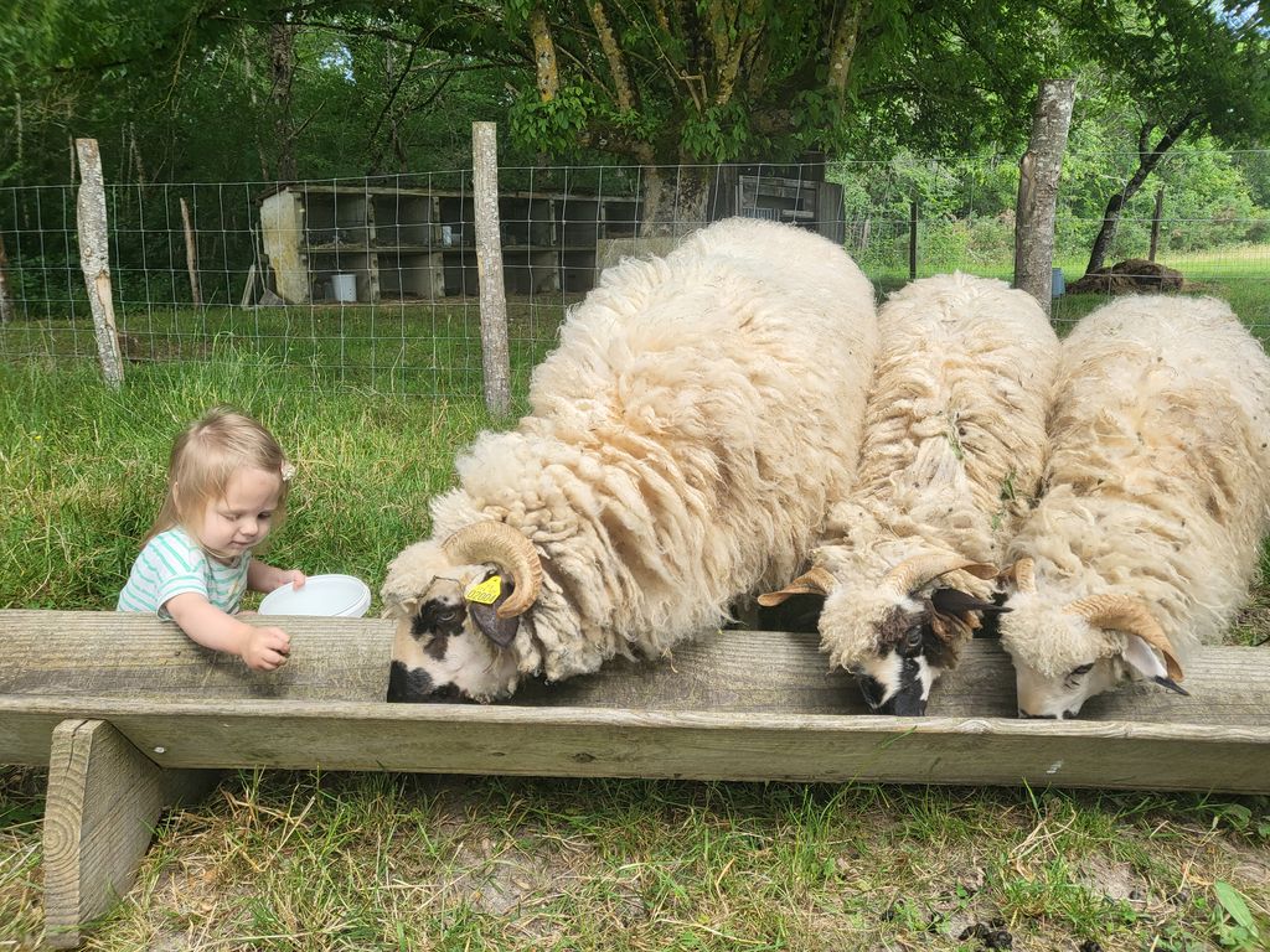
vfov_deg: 53.1
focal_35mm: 26
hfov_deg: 67.3
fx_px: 954
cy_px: 476
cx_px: 635
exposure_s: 1/648
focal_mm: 4.25
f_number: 1.8
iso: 50
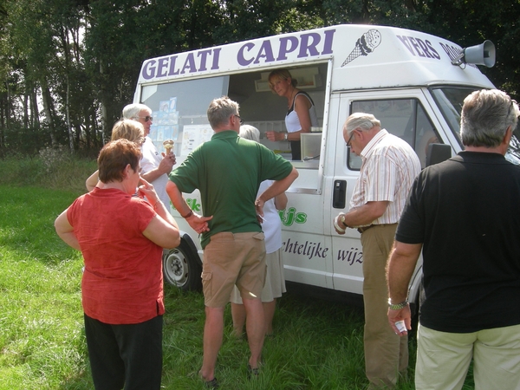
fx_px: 541
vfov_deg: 39.7
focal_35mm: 36
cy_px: 195
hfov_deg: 51.4
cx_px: 260
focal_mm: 7.5
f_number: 4.8
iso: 64
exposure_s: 1/141
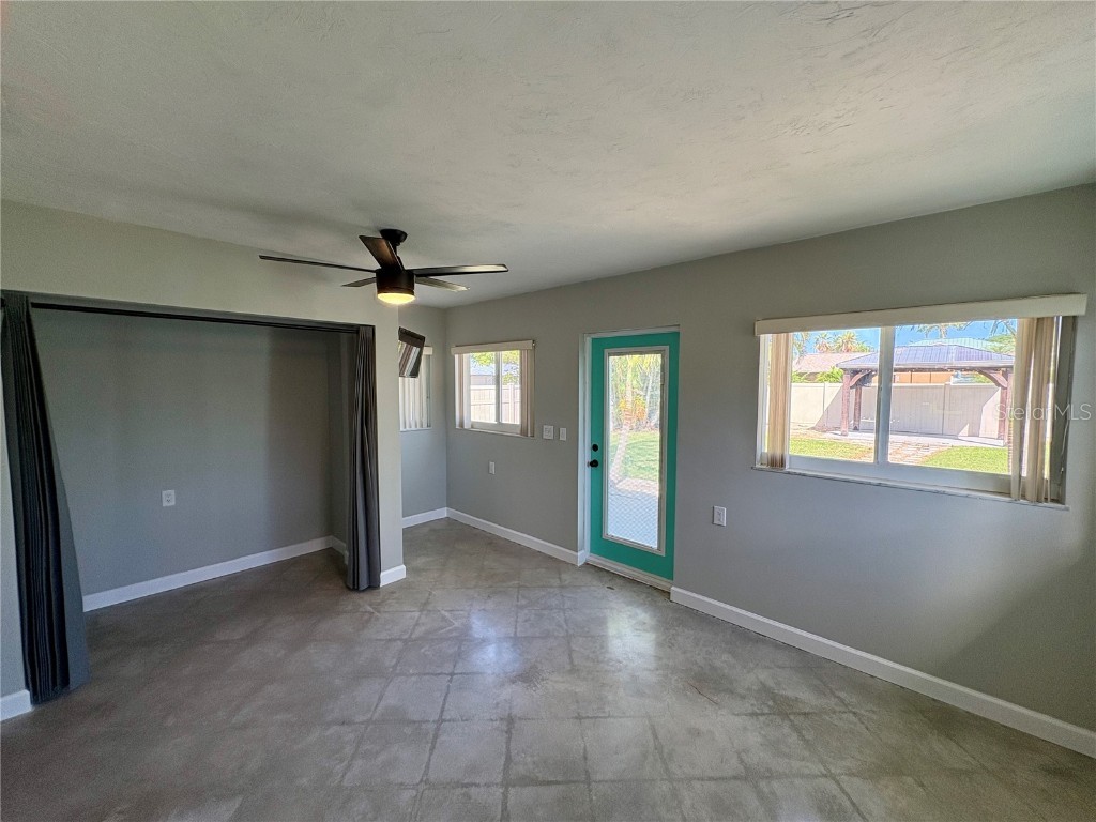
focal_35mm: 14
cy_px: 411
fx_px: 443
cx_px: 548
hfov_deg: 102.1
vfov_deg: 85.7
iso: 100
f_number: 2.2
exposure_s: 1/131
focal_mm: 2.22
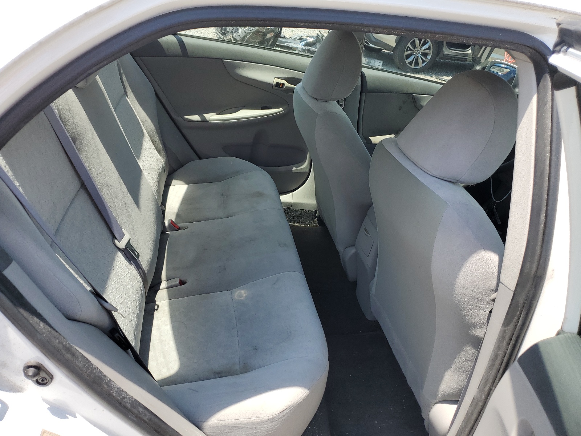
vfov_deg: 53.1
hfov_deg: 67.3
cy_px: 218
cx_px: 290
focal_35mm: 26
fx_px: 436
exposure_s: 1/1111
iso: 50
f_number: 1.5
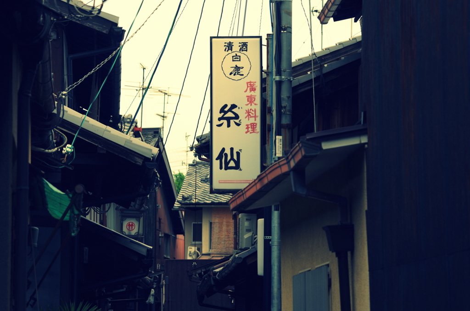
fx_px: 2110
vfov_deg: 8.4
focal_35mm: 162
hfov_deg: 12.7
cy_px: 156
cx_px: 235
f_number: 6.3
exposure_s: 1/200
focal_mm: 108
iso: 100
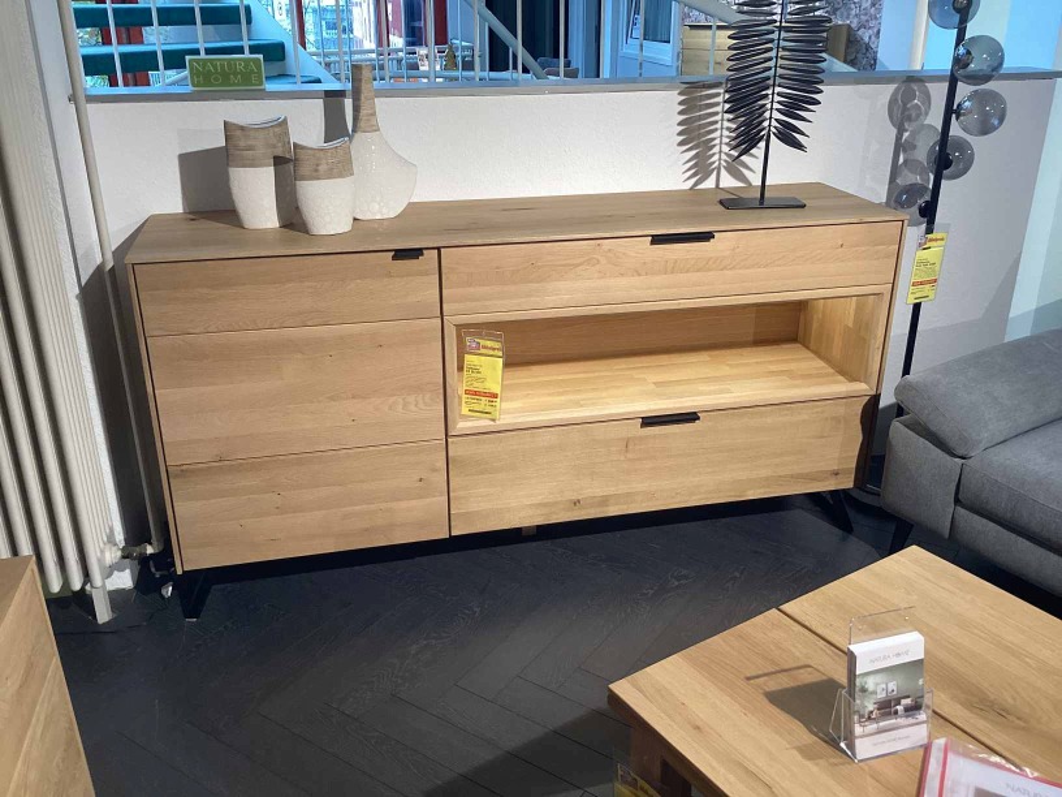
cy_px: 398
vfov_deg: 45.4
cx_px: 531
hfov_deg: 58.4
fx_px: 951
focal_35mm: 31
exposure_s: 1/50
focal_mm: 3.3
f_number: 2.4
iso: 80
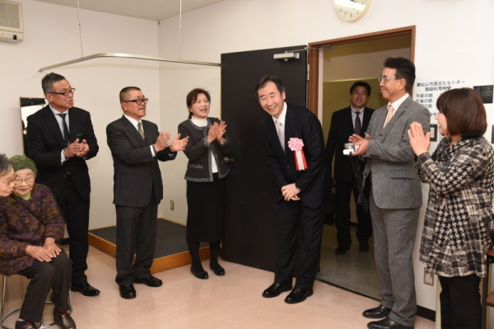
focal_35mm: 32
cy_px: 164
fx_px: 439
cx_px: 247
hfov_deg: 58.8
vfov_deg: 41.0
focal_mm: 32
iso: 640
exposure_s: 1/60
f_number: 6.3
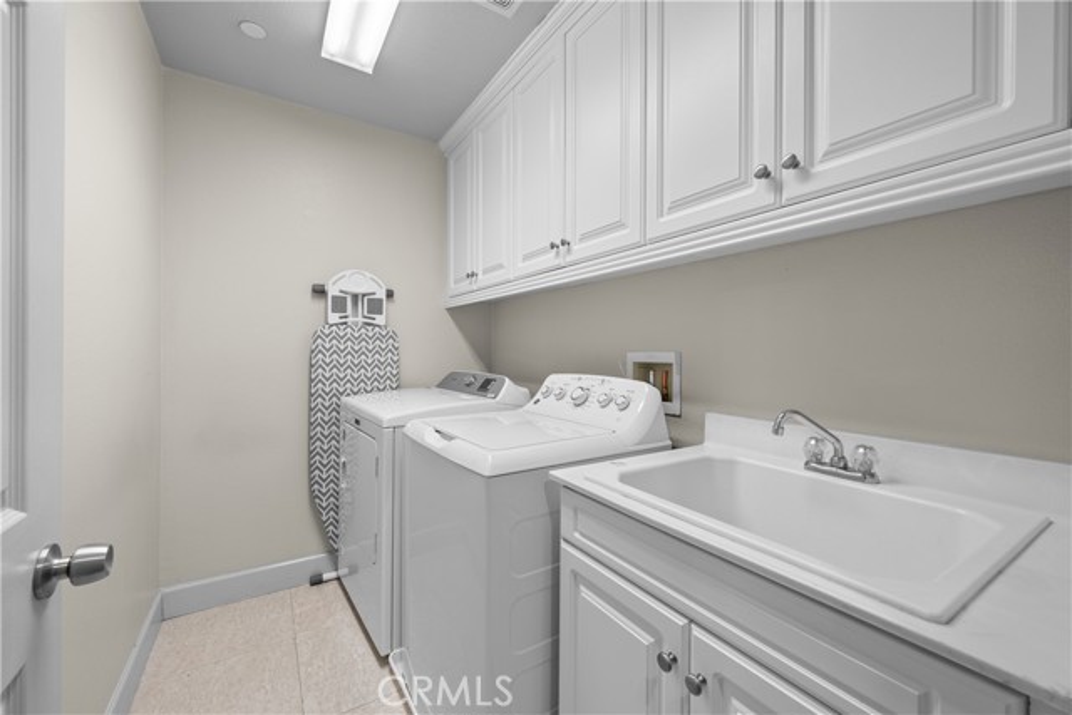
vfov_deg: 81.2
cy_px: 358
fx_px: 417
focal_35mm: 14
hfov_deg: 104.2
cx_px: 536
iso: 200
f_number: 9
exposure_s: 1/2
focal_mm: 14
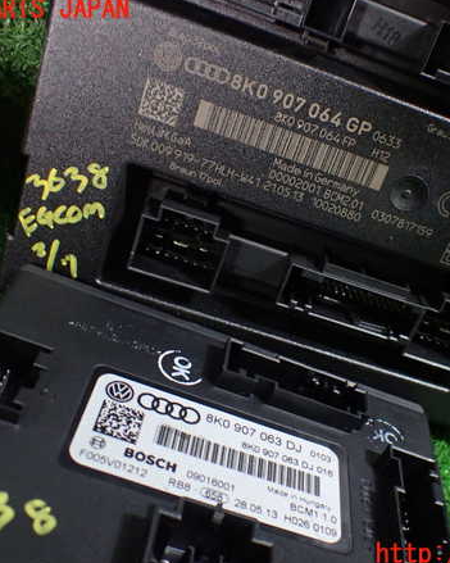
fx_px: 666
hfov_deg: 37.1
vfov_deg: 45.8
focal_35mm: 40
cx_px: 281
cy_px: 282
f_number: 2.3
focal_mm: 5.4
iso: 800
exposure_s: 1/60
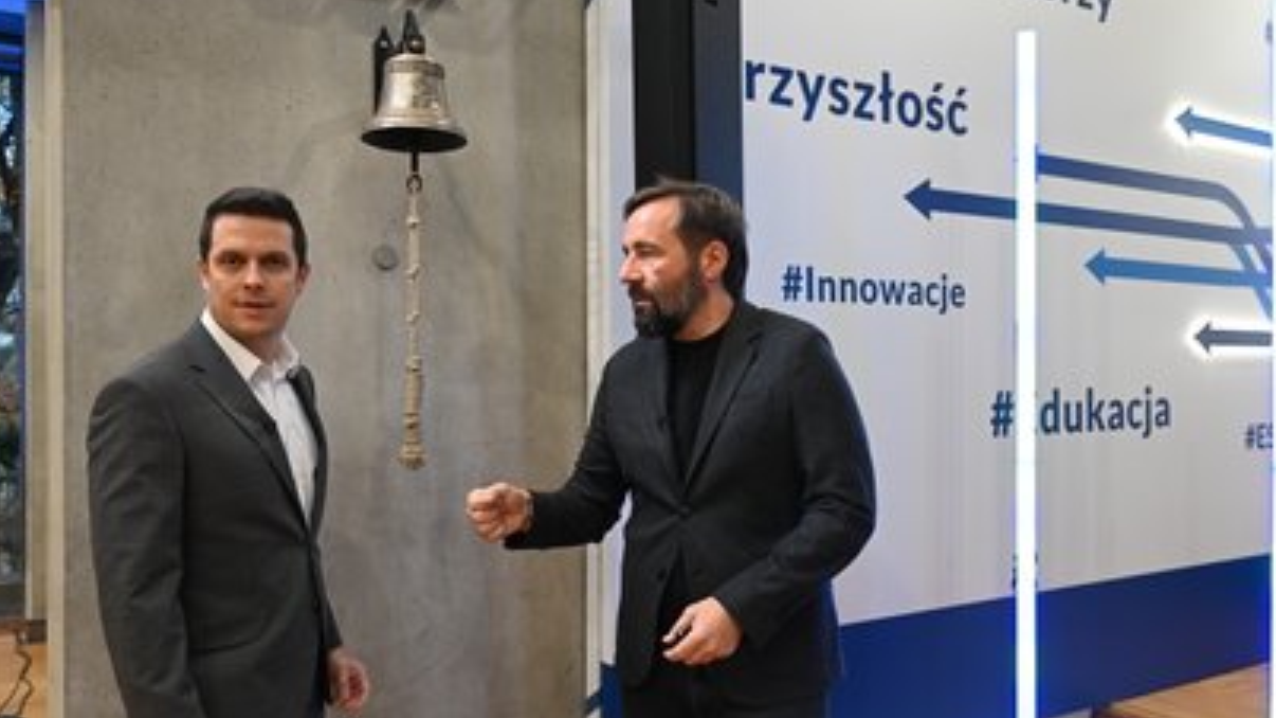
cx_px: 635
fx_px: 1033
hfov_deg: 63.4
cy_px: 369
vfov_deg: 38.3
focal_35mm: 31
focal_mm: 28.5
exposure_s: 1/100
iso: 2500
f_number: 4.5
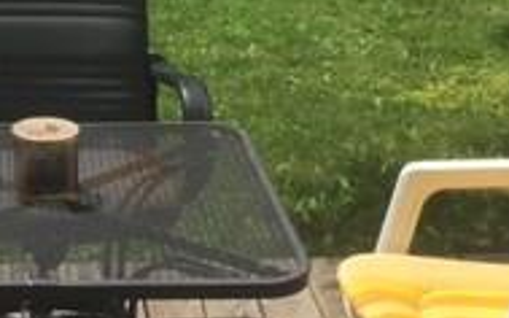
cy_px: 119
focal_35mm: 104
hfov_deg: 19.7
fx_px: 1442
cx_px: 78
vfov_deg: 12.6
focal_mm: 4.15
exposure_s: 1/1282
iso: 25
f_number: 2.2
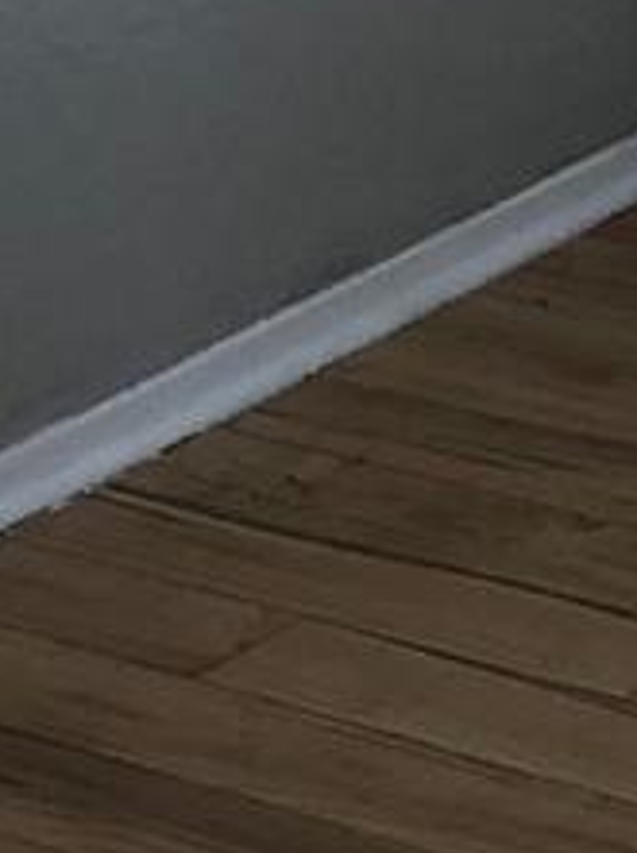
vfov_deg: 9.9
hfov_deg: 7.4
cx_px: 1042
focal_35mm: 195
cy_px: -359
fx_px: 4798
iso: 25
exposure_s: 1/30
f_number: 1.8
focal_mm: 4
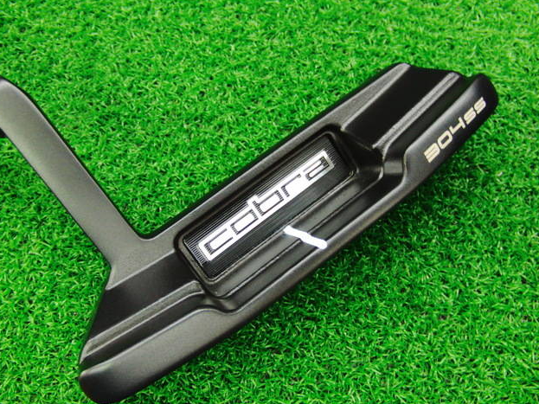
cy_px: 205
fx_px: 592
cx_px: 266
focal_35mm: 38
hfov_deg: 49.0
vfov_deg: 37.7
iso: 400
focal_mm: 6.42
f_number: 3.6
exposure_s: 1/20
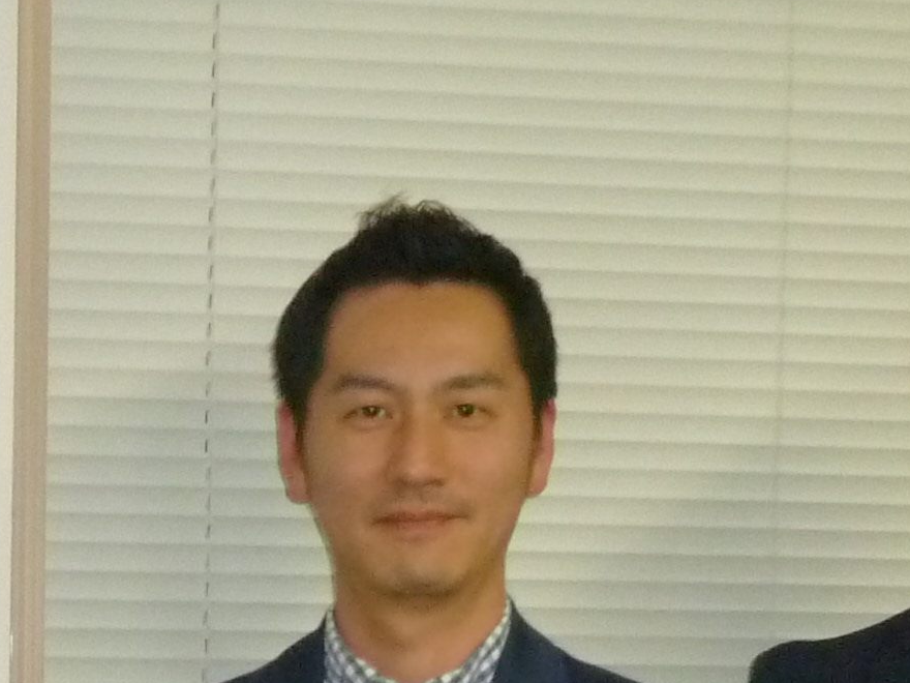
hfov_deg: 11.8
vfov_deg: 8.8
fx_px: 4259
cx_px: -334
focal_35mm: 162
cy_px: 1154
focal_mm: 5.9
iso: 250
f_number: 3.2
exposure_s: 1/30
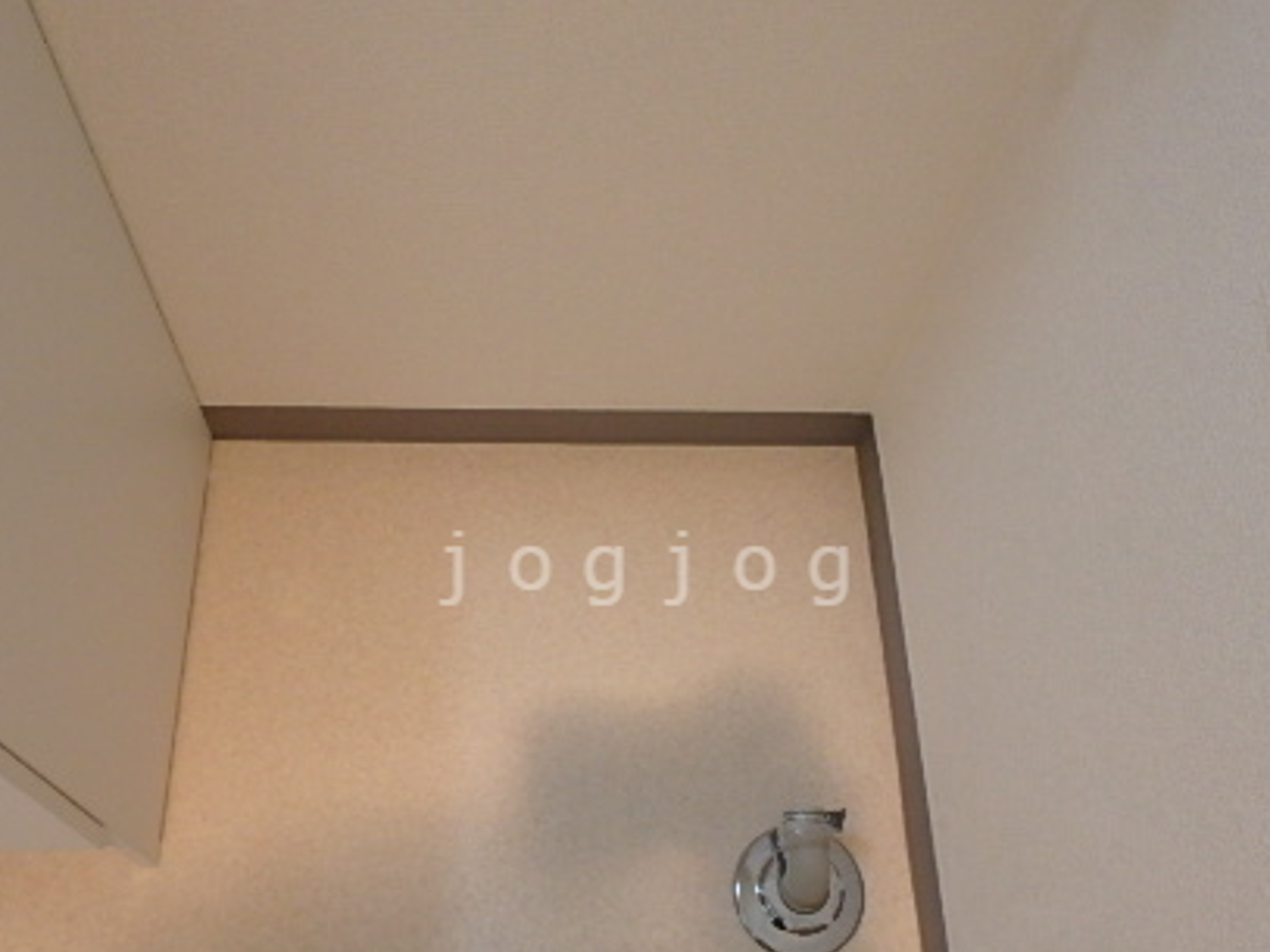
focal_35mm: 33
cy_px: 568
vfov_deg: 42.7
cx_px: 652
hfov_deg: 55.4
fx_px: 1210
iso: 400
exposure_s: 1/50
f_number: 3.5
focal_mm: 3.7
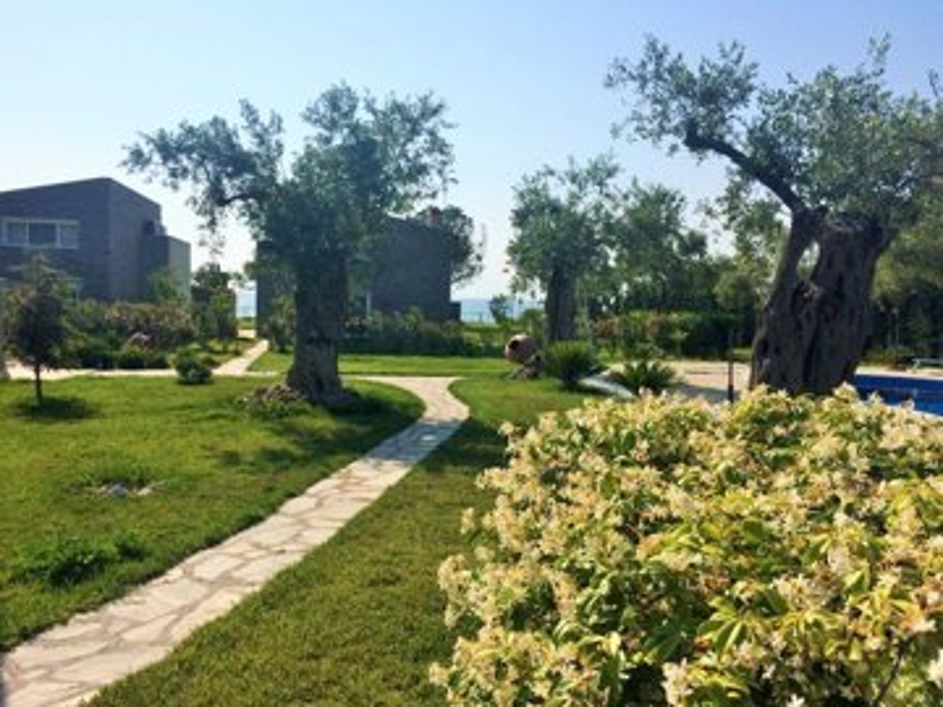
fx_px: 790
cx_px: 472
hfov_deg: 61.7
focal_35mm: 29
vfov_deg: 48.2
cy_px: 354
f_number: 2.2
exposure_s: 1/5128
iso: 32
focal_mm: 4.15
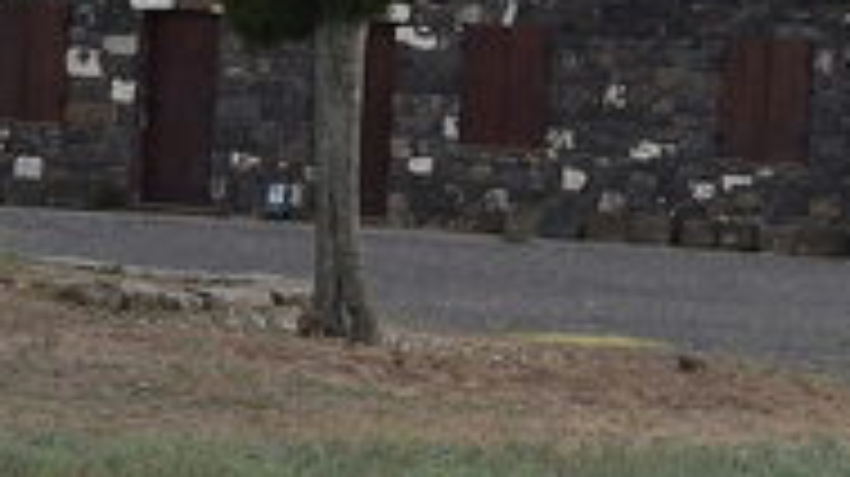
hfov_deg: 5.1
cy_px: -166
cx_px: 720
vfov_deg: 2.9
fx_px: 9542
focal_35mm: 424
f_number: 5.6
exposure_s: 1/500
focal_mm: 85
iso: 220
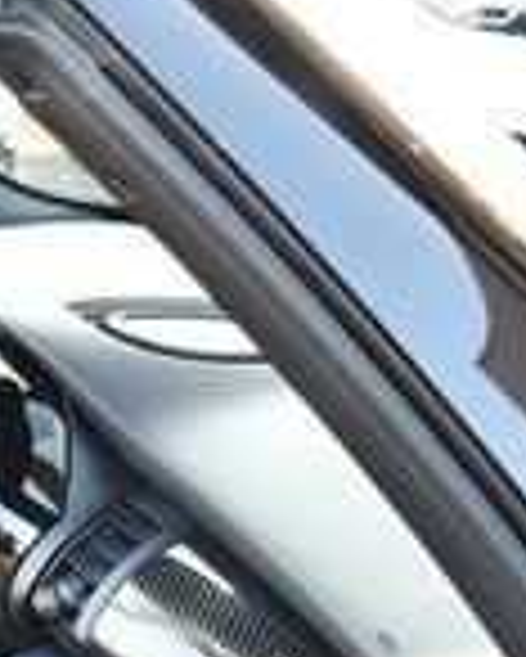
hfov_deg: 9.5
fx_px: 2877
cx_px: -665
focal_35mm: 148
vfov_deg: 12.5
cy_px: 891
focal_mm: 18
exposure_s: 1/250
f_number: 3.5
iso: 800
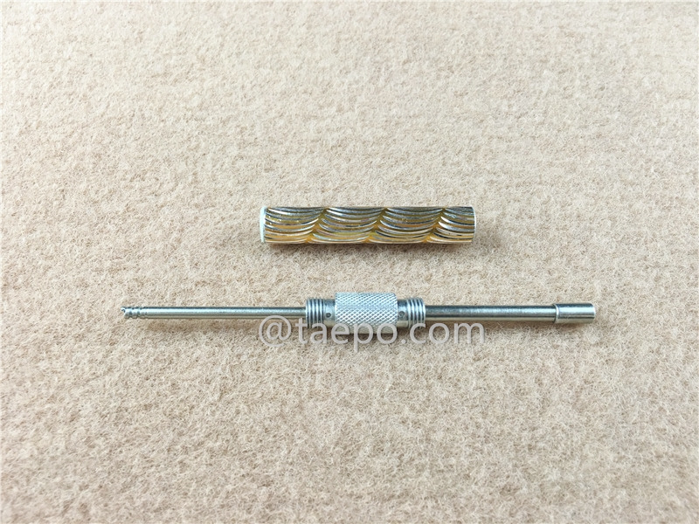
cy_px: 262
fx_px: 586
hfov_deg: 61.7
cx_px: 350
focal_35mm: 29
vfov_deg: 48.2
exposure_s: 1/33
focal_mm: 4.15
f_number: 2.2
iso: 25
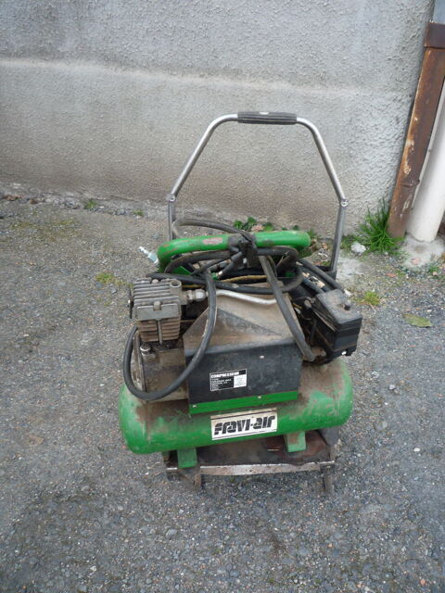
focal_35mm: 30
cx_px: 222
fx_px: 514
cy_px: 296
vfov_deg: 60.0
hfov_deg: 46.8
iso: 100
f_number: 3.3
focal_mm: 5.2
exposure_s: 1/100
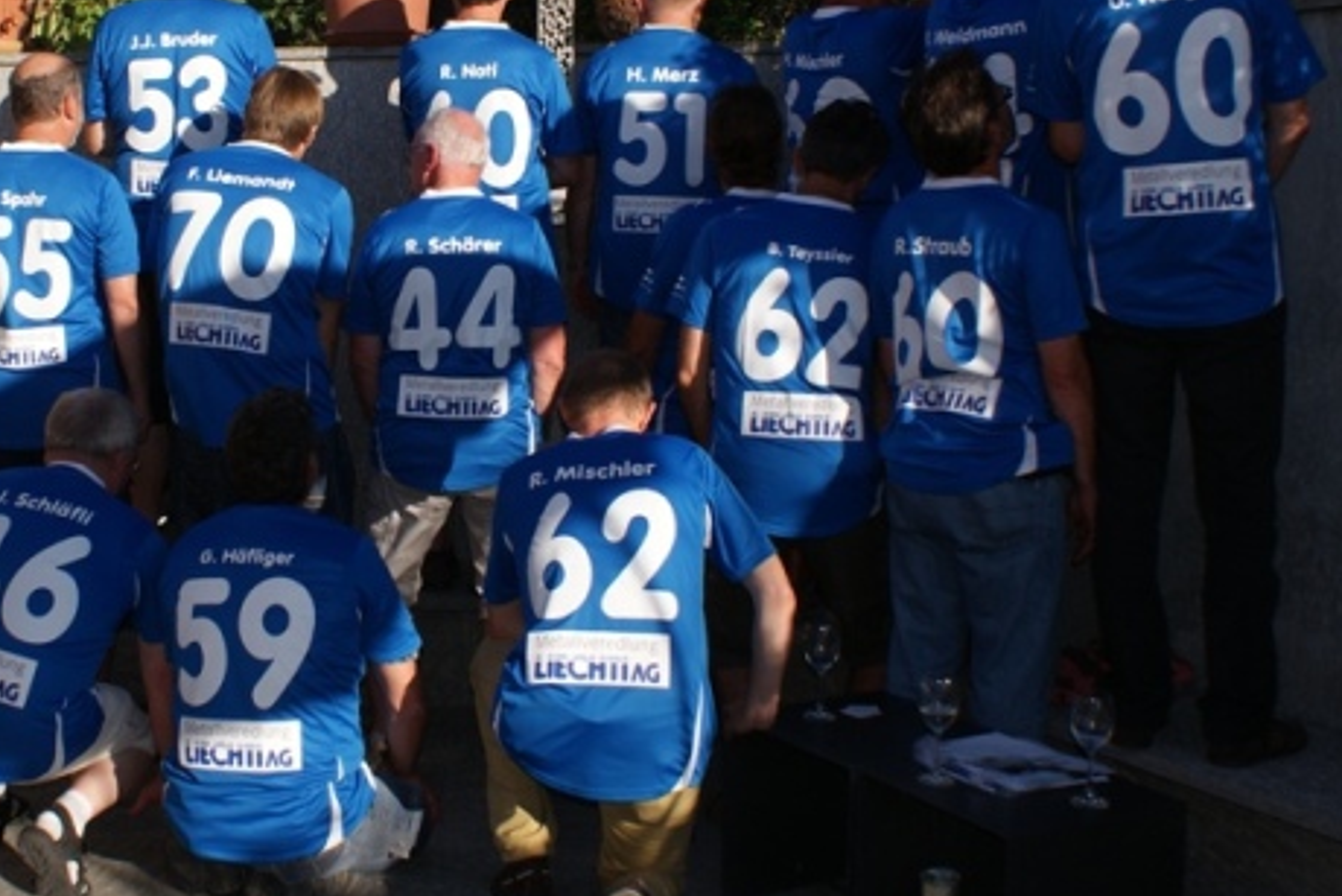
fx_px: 1753
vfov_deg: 28.2
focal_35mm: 47
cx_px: 420
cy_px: 215
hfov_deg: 41.2
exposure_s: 1/160
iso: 100
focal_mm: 18
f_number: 9
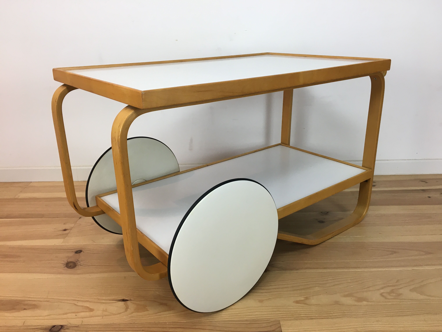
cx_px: 221
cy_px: 166
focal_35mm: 29
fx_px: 370
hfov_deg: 61.7
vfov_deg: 48.2
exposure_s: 1/33
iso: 32
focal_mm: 4.15
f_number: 2.2
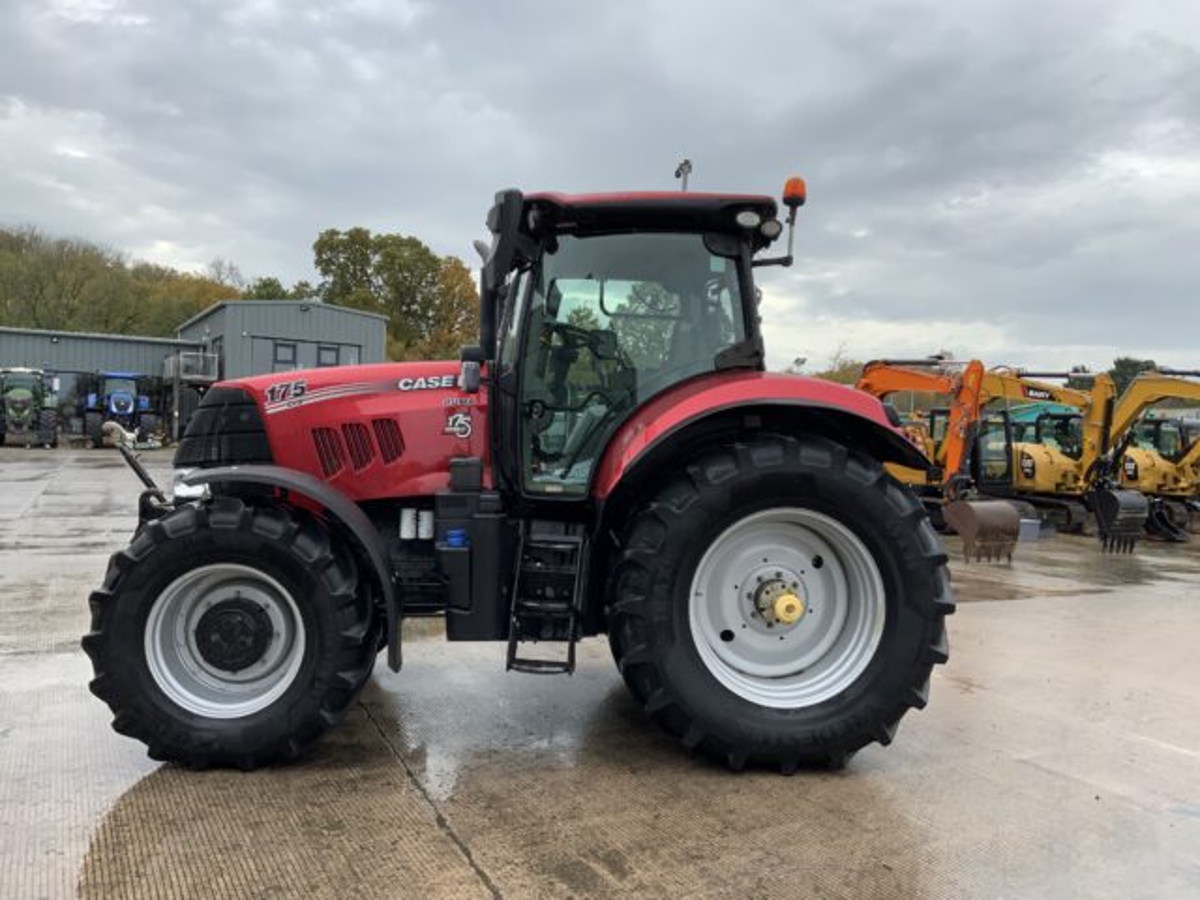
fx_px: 1005
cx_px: 600
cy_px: 450
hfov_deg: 61.7
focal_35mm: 29
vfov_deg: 48.2
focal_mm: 3
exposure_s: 1/551
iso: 16
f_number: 1.8
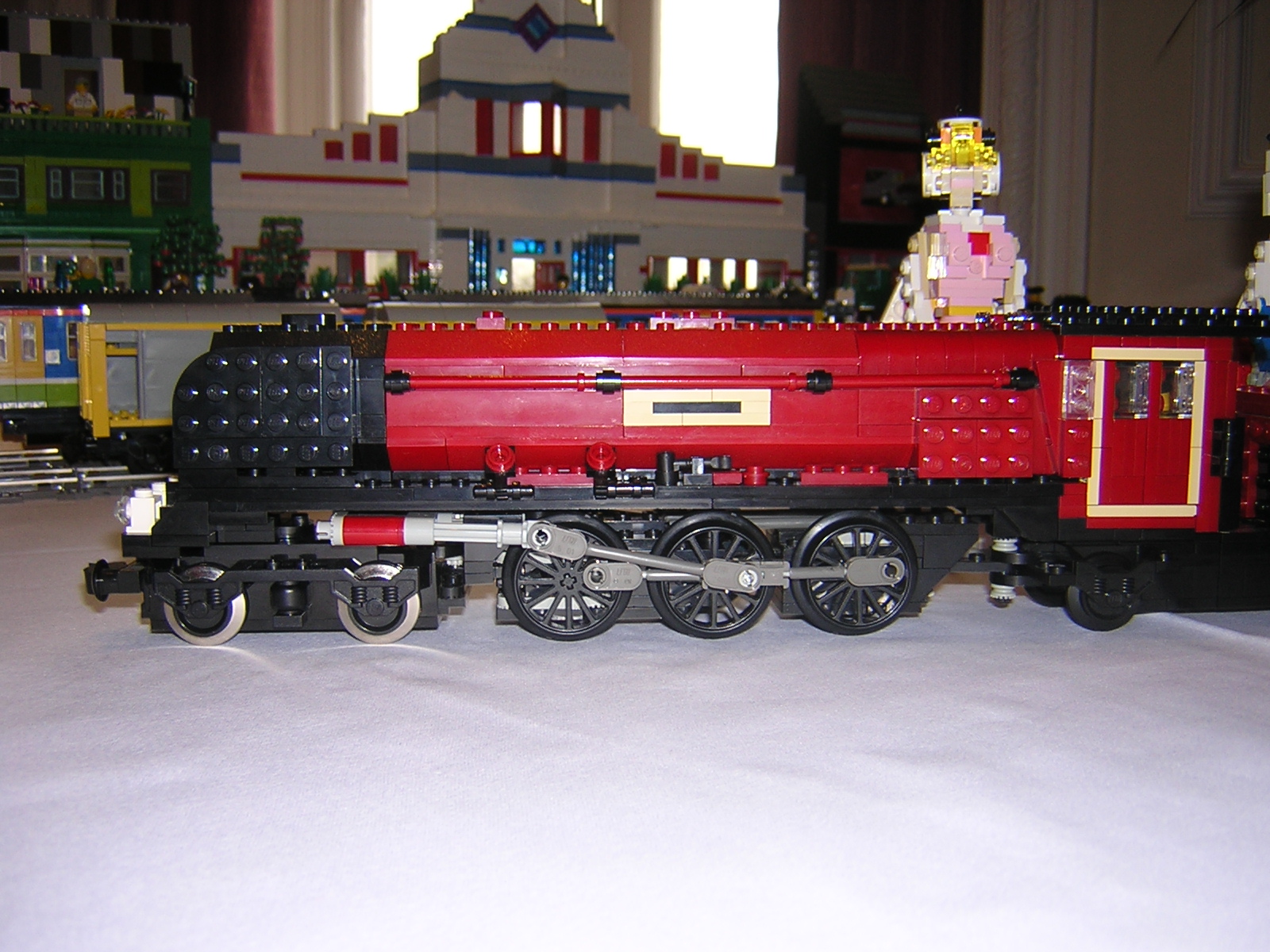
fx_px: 1321
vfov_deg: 39.7
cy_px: 476
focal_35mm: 36
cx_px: 635
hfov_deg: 51.4
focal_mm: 4.7
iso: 100
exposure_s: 1/60.1
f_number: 2.6
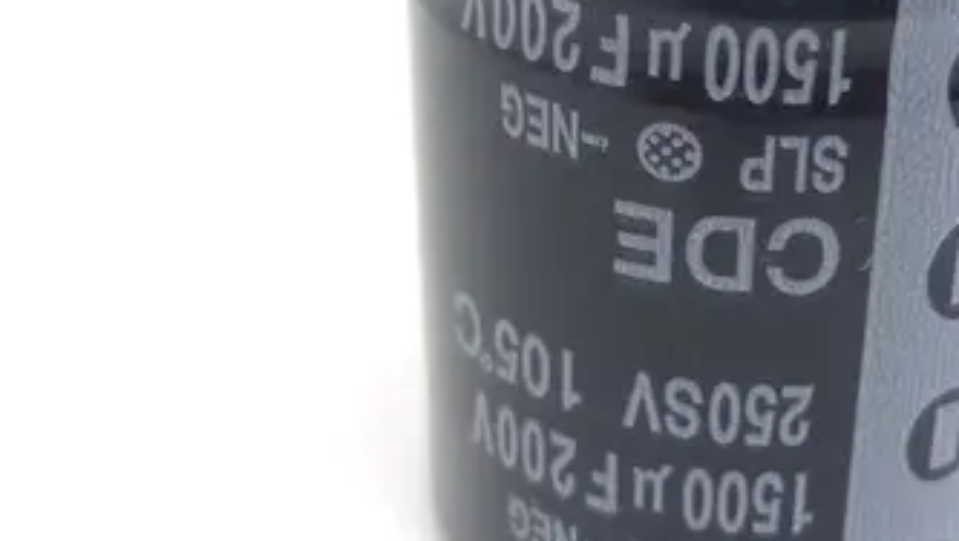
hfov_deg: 30.2
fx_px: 1756
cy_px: 181
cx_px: 668
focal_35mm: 69
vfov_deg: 17.5
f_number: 2.8
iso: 80
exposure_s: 1/60
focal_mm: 5.5
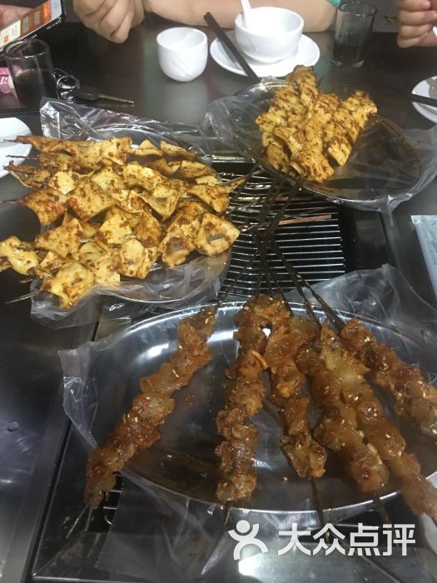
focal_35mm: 29
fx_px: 488
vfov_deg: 61.7
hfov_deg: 48.2
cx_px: 218
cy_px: 292
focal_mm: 4.15
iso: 160
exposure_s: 1/8
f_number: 2.2
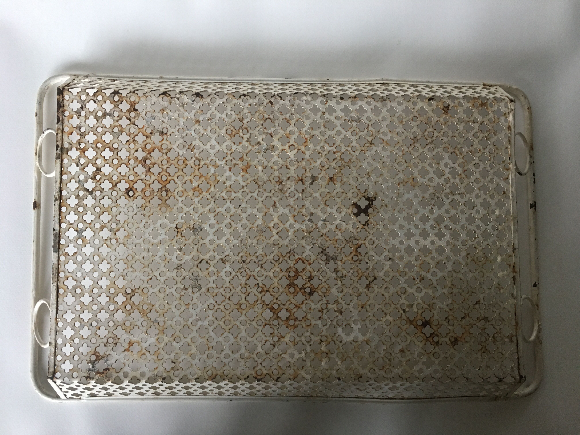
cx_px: 290
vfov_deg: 48.2
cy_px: 218
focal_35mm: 29
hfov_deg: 61.7
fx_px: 486
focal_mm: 4.15
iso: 80
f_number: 2.2
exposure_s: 1/17
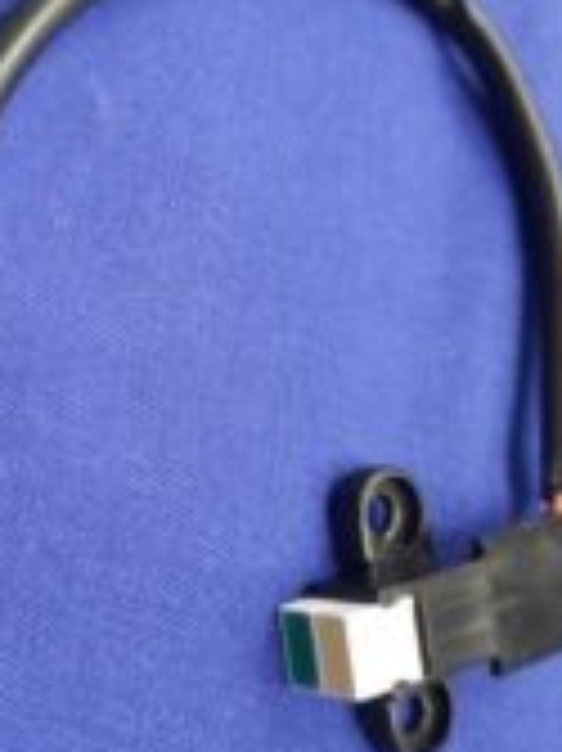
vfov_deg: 34.9
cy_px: 313
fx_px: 1192
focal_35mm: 55
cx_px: 97
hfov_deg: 26.0
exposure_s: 1/50
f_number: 2
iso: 250
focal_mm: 4.6
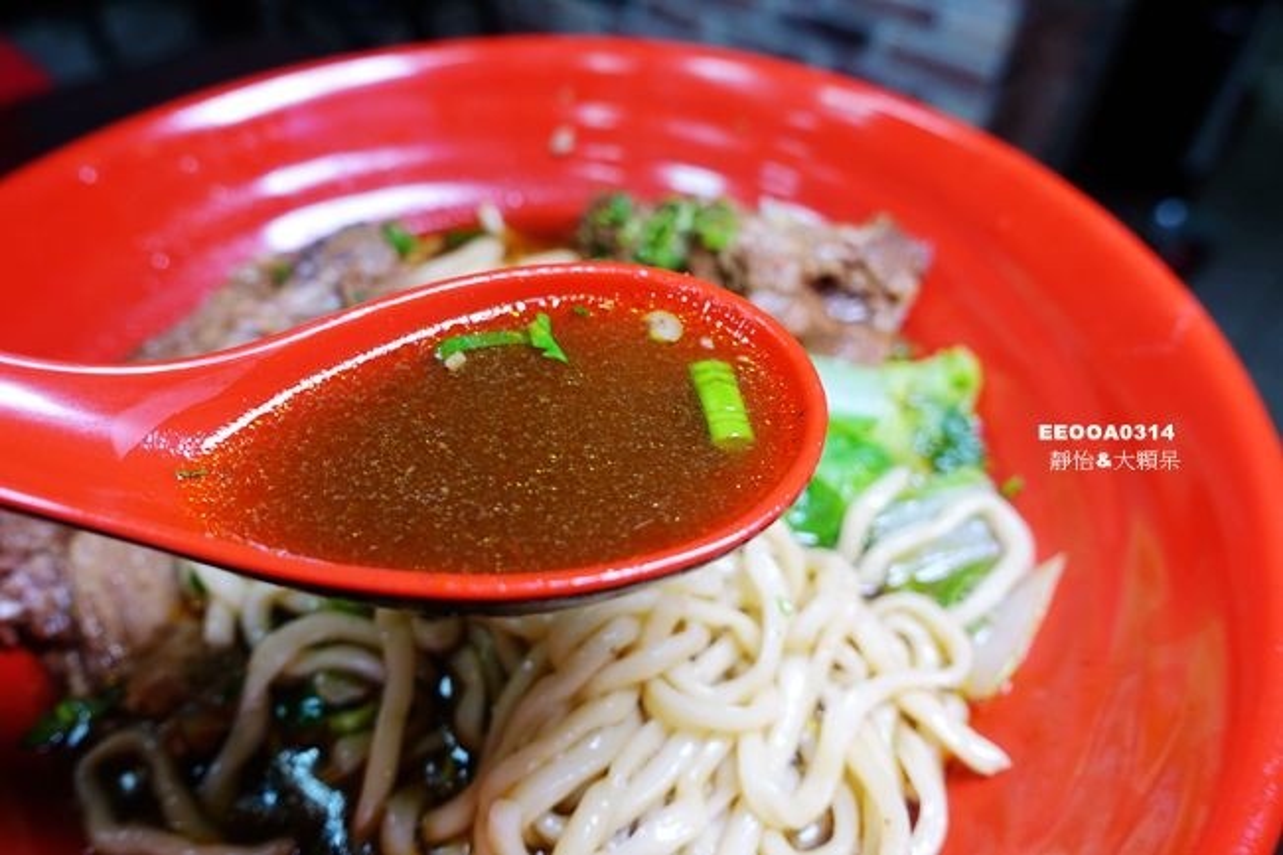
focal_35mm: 24
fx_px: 855
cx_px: 642
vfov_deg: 53.1
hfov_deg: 73.8
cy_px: 428
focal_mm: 8.8
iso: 125
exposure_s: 1/40
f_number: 2.8
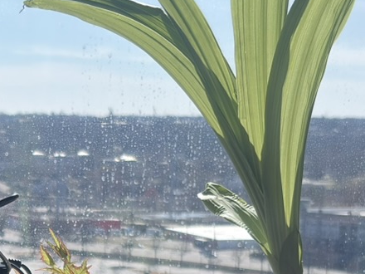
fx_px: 1276
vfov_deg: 11.9
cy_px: 361
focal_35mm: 121
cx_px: -32
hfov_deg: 15.8
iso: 40
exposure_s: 1/699
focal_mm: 5.96
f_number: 1.6
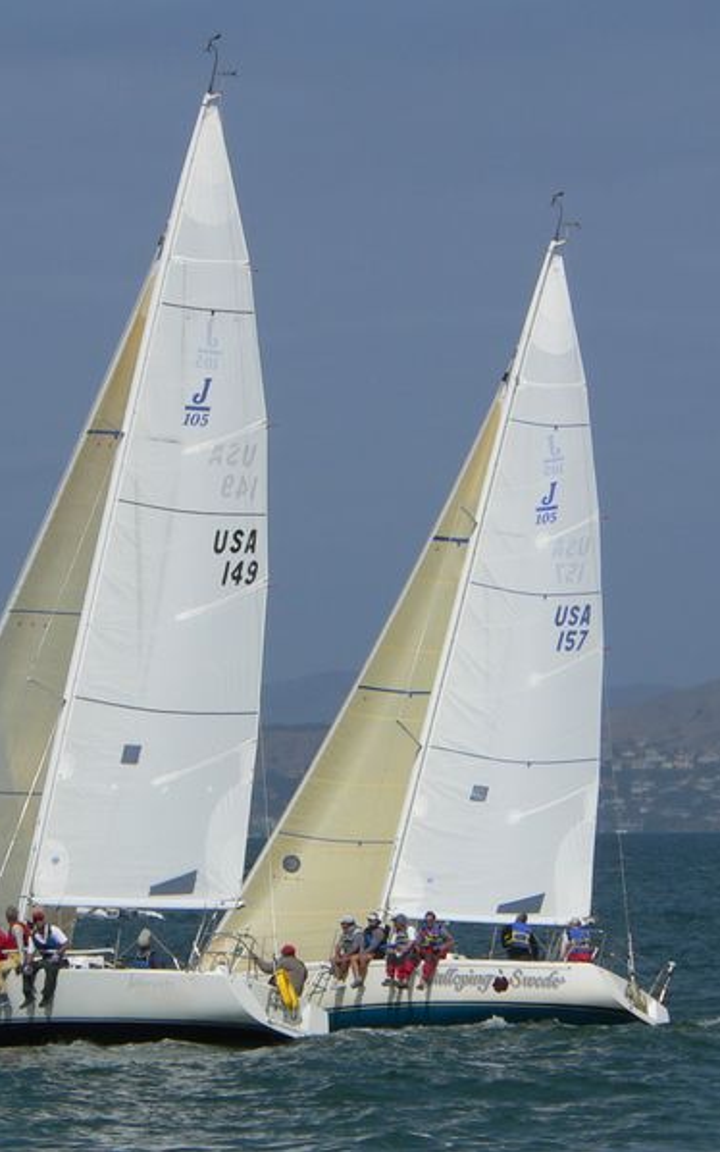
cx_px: 181
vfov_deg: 5.8
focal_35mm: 359
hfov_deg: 3.7
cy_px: 576
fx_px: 11266
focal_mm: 42
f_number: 5.6
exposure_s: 1/1000
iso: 80
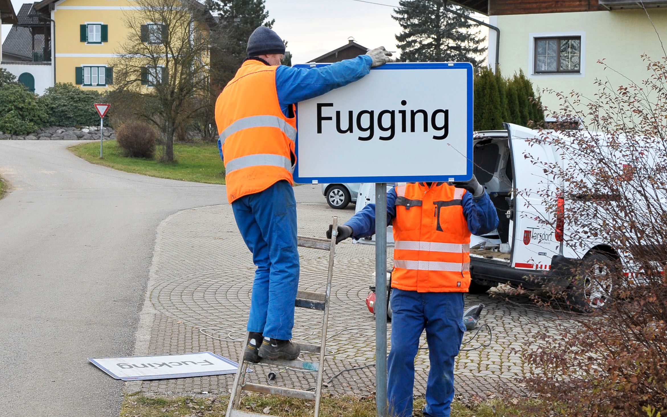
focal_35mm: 35
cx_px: 332
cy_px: 224
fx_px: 636
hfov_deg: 55.3
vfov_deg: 36.3
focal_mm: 34
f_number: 5
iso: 640
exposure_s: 1/320
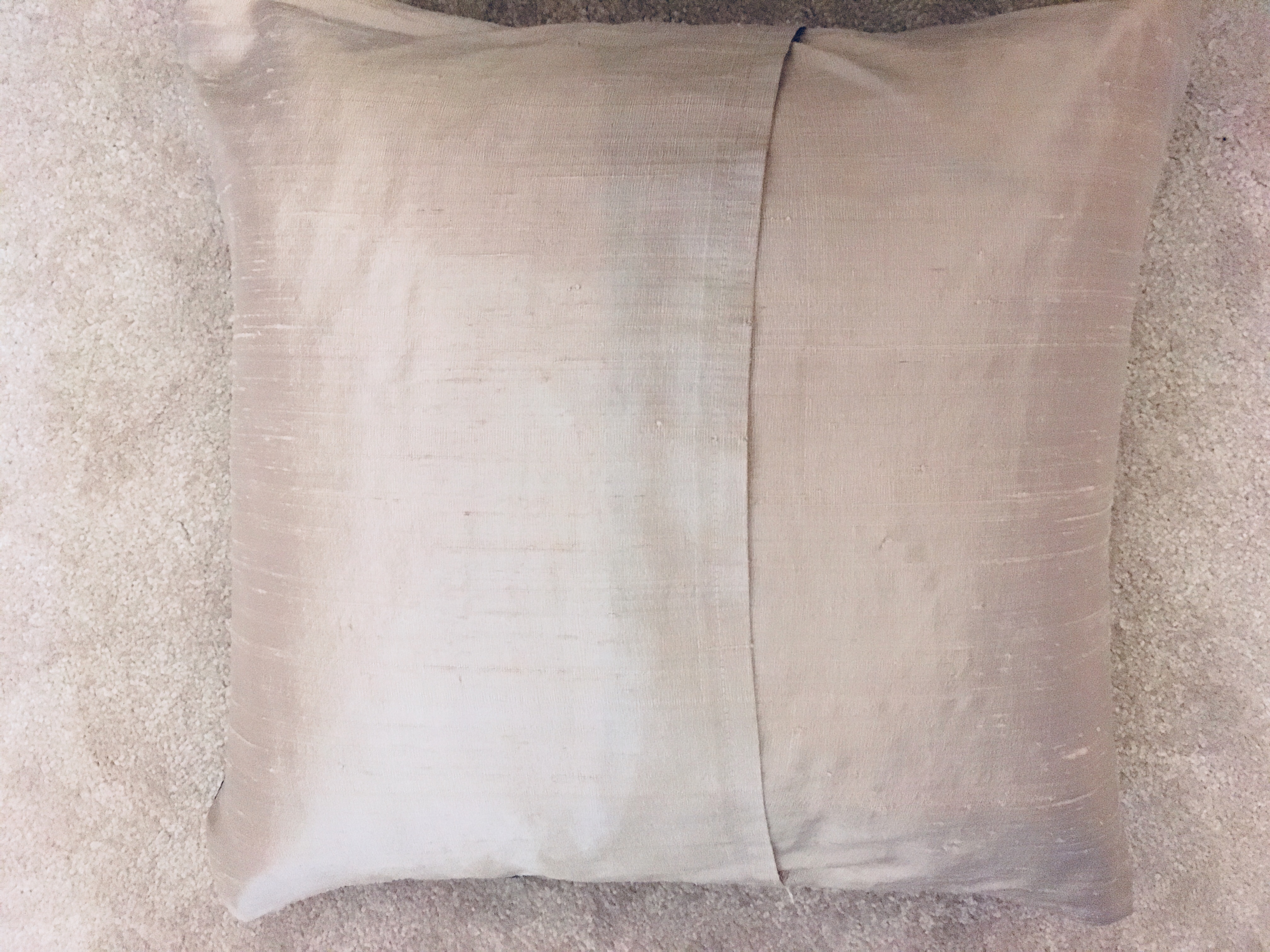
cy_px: 476
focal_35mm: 29
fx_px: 1064
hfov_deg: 61.7
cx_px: 635
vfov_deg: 48.2
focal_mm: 4.15
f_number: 2.2
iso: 400
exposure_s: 1/17
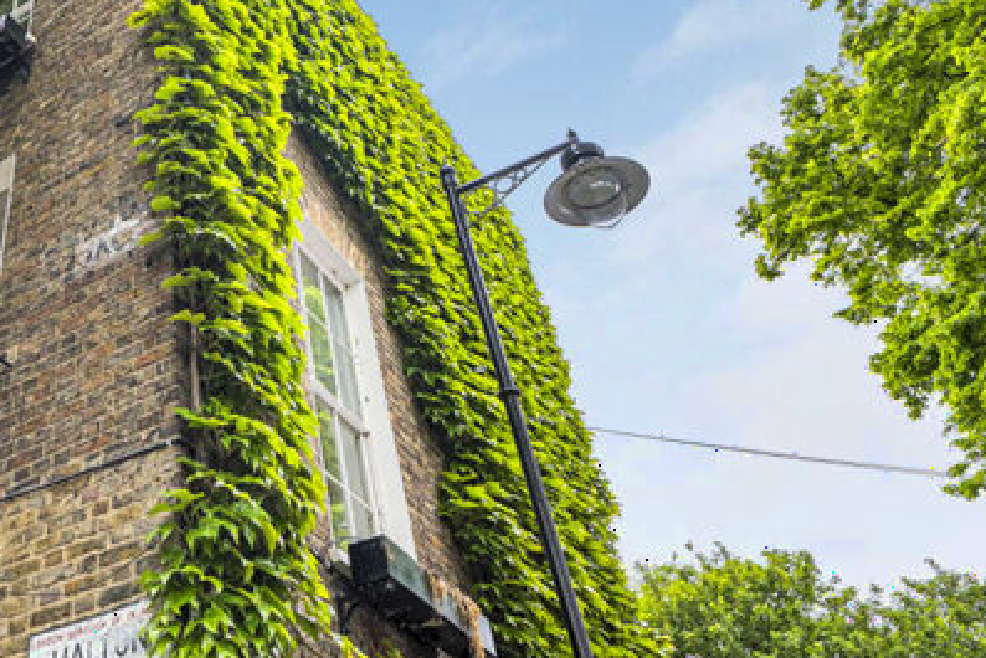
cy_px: 210
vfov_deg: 35.6
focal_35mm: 37
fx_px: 1014
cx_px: 144
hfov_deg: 47.8
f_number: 5.6
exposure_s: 1/340
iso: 400
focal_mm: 14.1
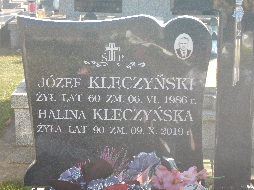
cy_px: 95
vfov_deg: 17.4
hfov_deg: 23.0
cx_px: 127
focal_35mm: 85
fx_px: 624
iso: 125
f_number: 4.7
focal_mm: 15.3
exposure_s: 1/125
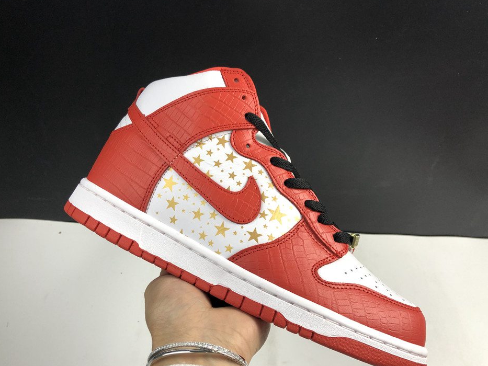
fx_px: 423
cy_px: 189
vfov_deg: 46.8
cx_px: 239
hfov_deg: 60.0
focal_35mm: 30
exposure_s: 1/50
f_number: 1.8
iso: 25
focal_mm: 4
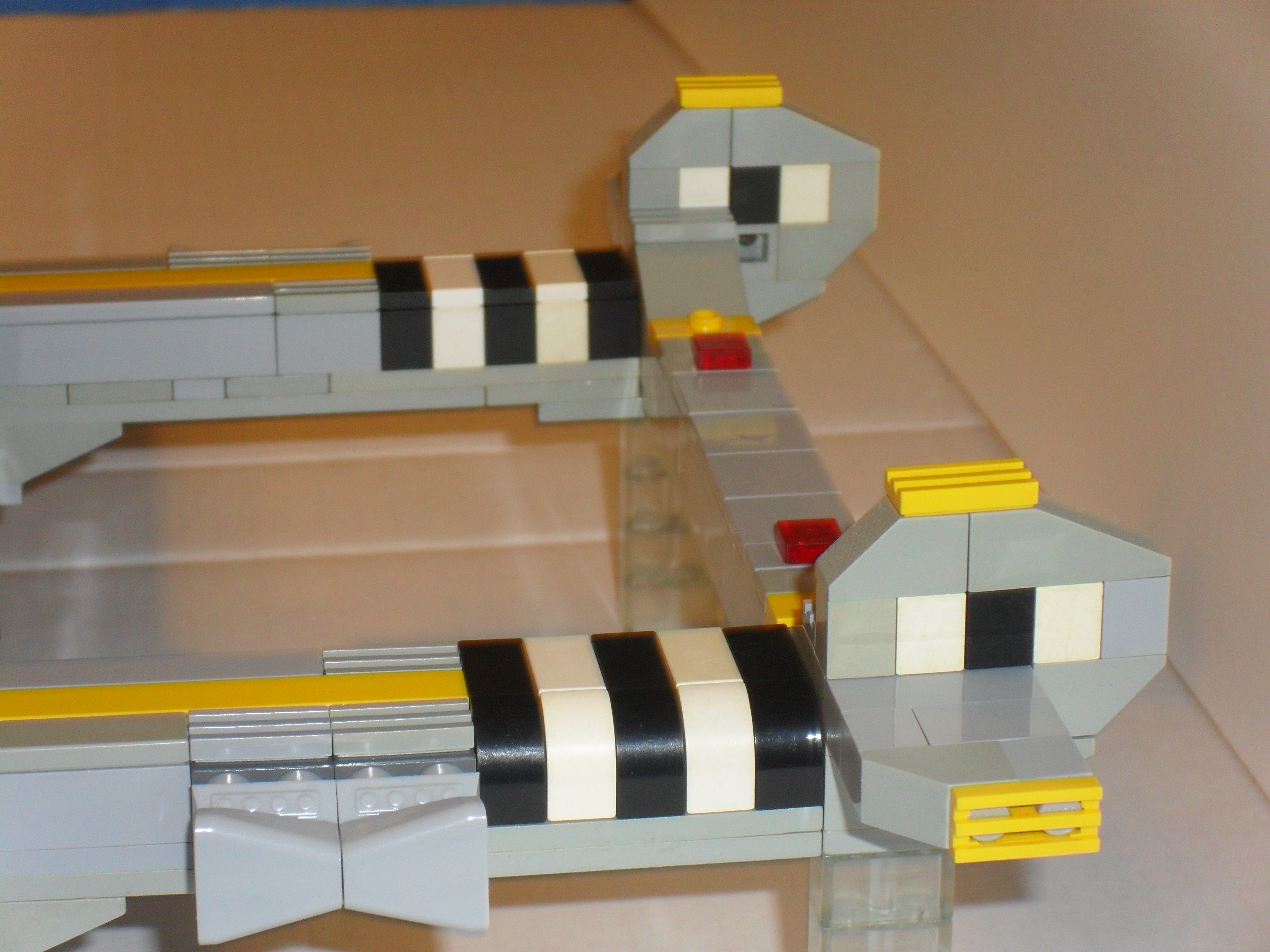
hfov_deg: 18.7
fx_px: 3852
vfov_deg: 14.1
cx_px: 635
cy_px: 476
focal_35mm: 105
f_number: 5.8
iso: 200
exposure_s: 1/60
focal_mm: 18.9
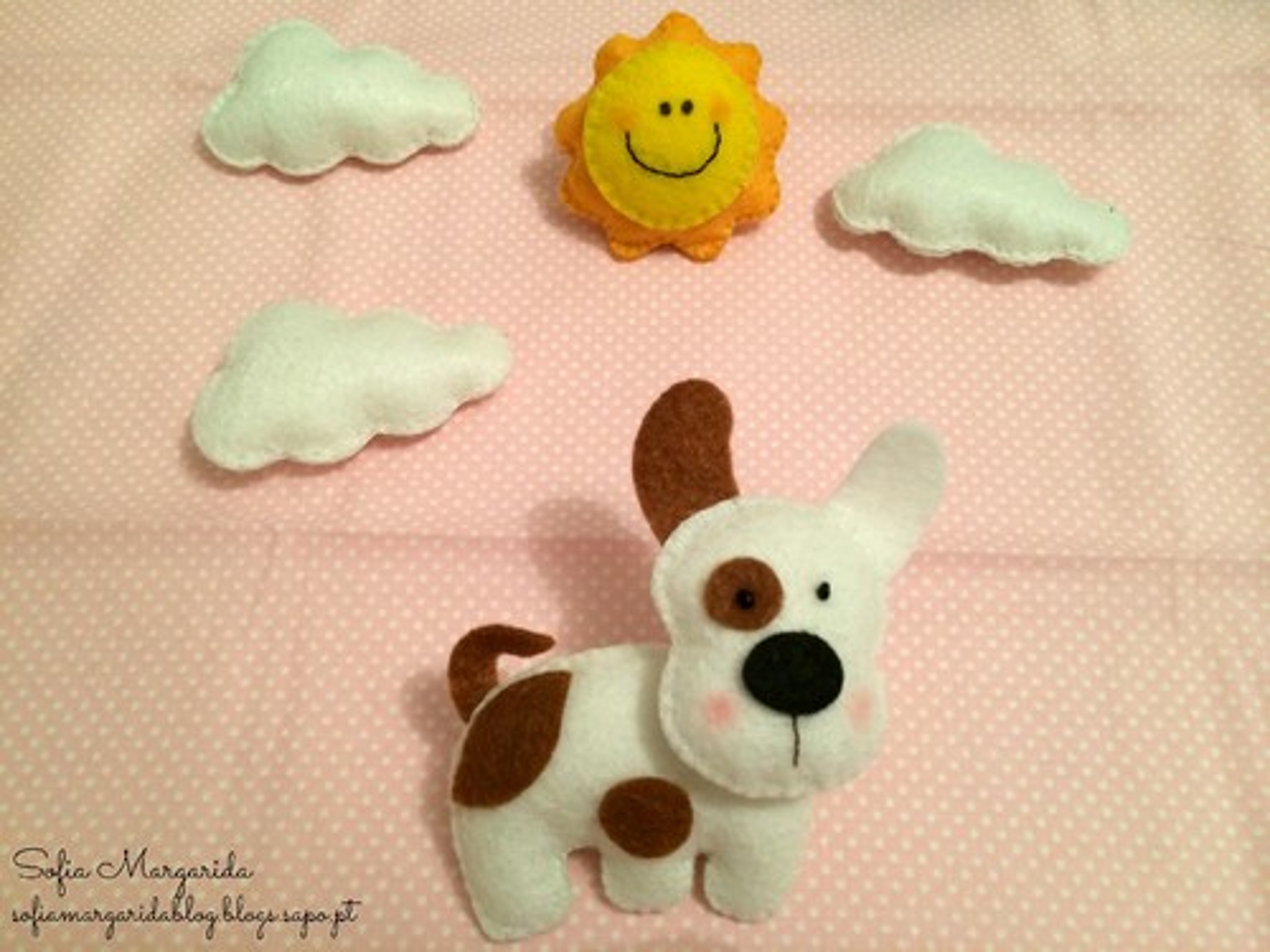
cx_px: 635
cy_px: 476
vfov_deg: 46.8
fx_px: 1101
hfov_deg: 60.0
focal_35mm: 30
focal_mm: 4.12
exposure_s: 1/33
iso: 200
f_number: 2.2
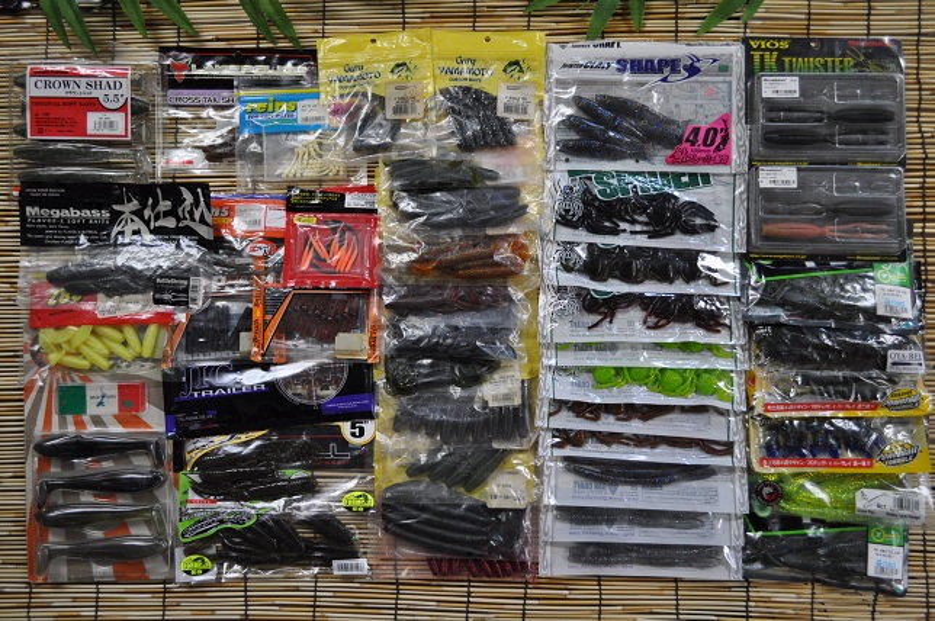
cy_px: 310
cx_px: 468
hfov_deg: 57.3
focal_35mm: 33
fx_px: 856
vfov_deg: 39.9
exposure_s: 1/60
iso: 640
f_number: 4
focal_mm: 22
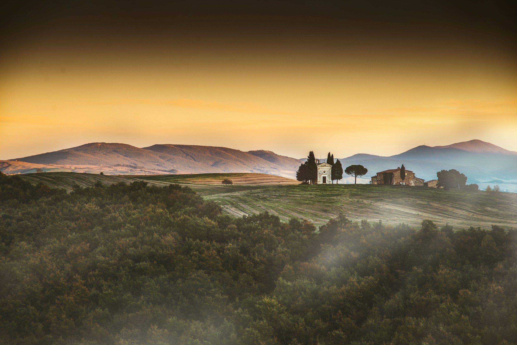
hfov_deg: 17.1
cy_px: 172
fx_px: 1724
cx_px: 258
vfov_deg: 11.4
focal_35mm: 120
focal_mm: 120
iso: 200
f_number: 6.3
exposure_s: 1/160
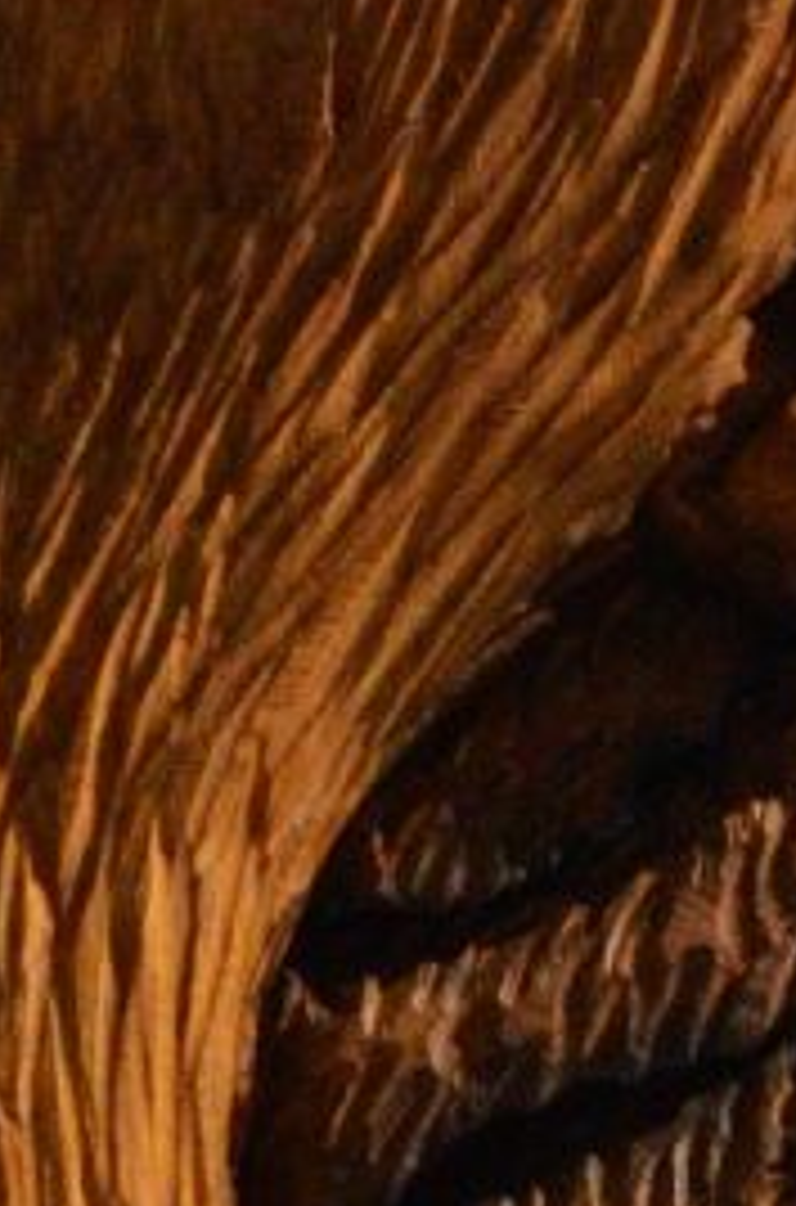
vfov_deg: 4.1
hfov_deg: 2.7
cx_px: 805
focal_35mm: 505
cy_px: -189
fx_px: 16857
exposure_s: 1/3200
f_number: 10
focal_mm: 44
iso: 1600
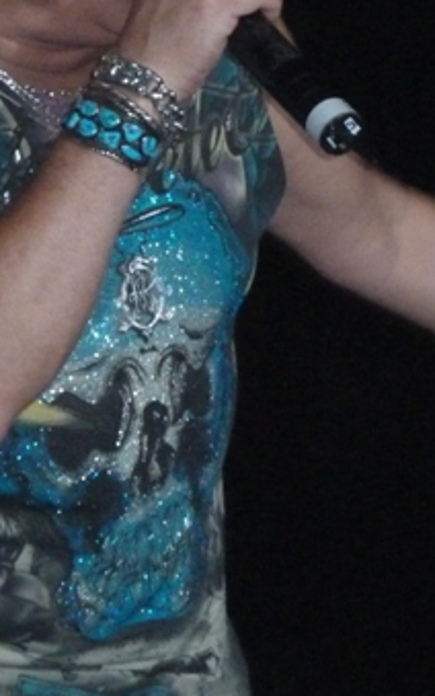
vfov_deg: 7.3
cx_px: 152
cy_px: 129
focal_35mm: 286
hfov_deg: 4.6
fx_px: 5423
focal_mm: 19.5
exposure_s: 1/160
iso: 800
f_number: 4.4
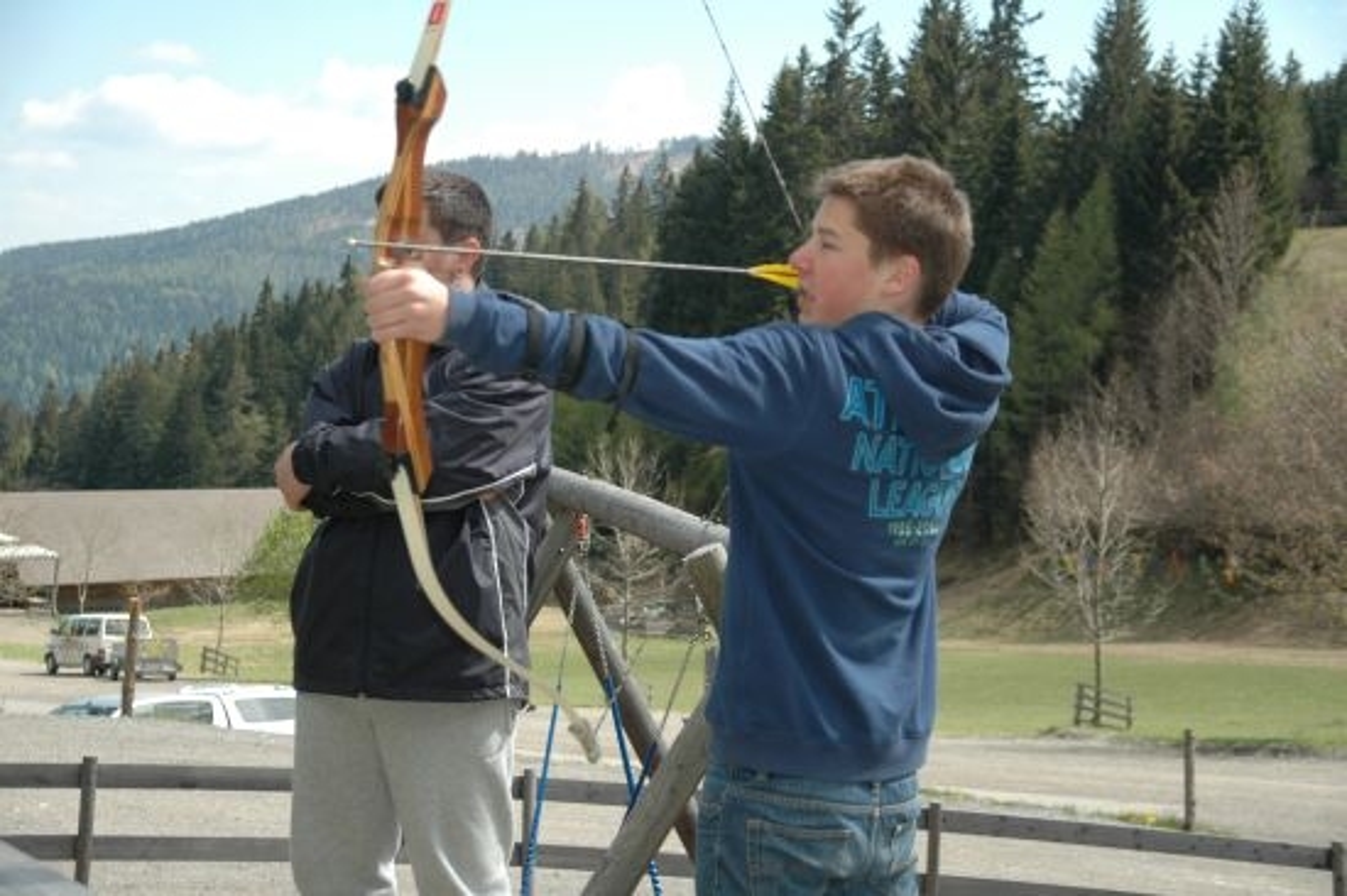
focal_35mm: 68
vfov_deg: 20.1
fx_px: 2524
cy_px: 448
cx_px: 674
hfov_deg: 29.9
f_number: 5
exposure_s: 1/500
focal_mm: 45
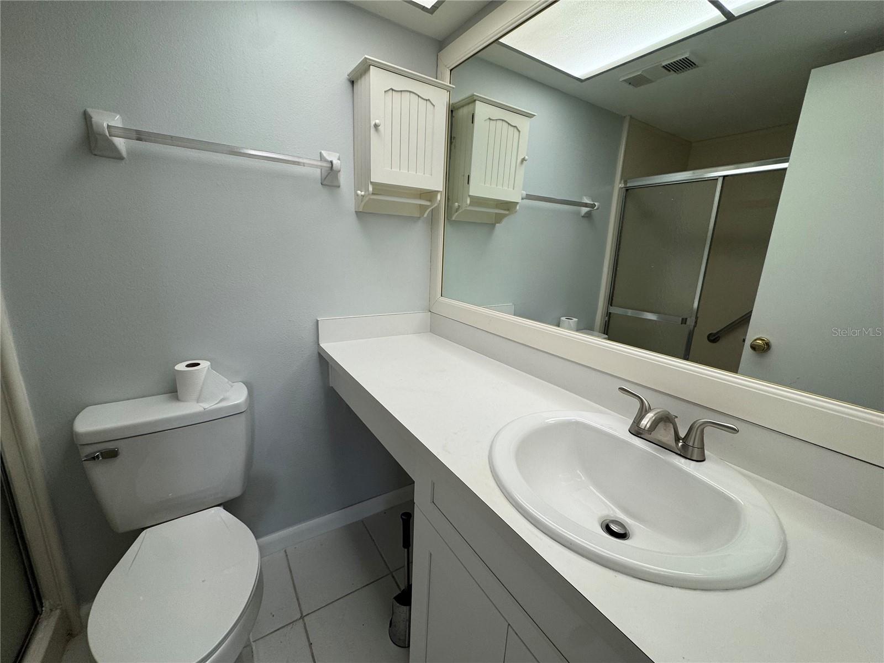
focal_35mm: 14
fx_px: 358
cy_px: 332
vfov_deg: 85.7
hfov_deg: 102.1
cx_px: 442
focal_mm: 2.22
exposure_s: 1/120
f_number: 2.2
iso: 80
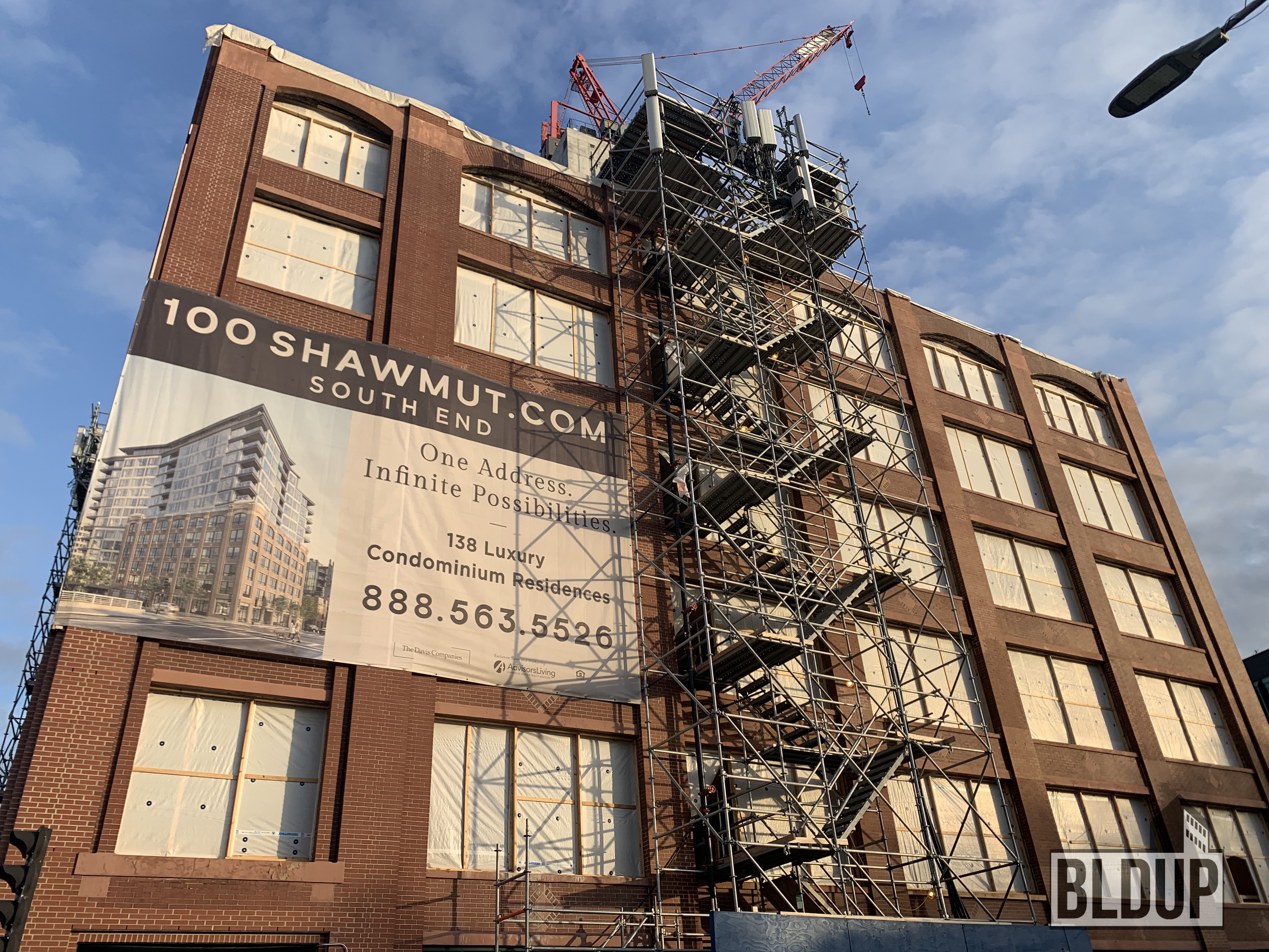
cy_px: 476
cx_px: 634
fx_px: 953
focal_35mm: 26
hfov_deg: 67.3
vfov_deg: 53.1
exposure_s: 1/879
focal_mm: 4.25
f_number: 1.8
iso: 25
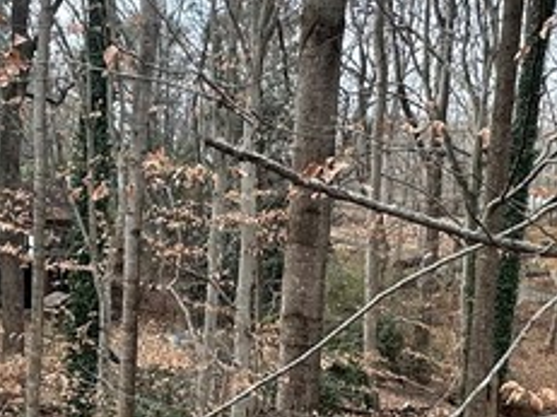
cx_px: 135
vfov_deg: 22.8
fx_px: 997
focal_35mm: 62
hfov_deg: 30.6
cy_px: 400
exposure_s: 1/160
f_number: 2.2
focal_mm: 2.22
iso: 40
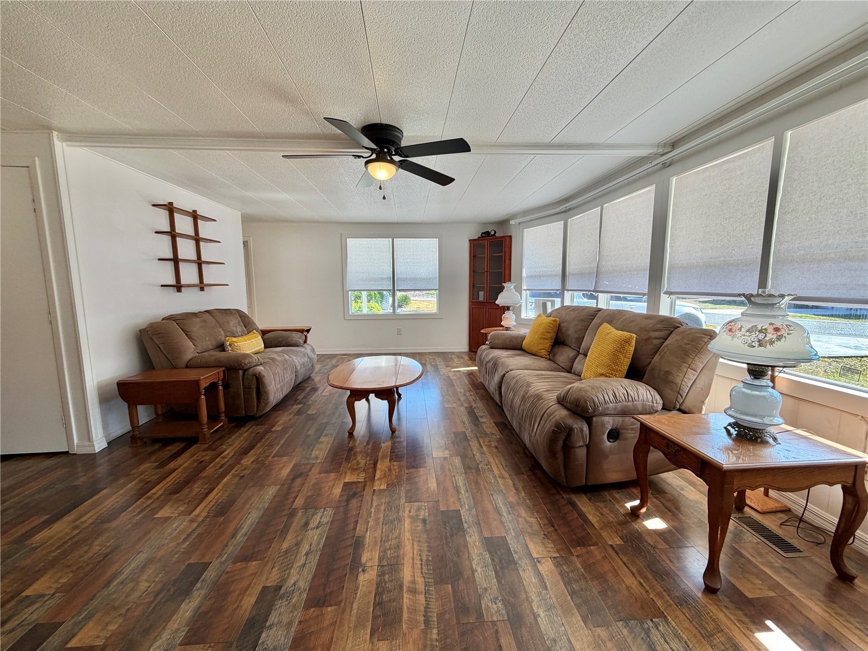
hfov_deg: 102.1
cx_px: 434
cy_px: 326
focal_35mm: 14
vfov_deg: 85.7
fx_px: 351
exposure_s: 1/120
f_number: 2.2
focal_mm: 2.22
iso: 80
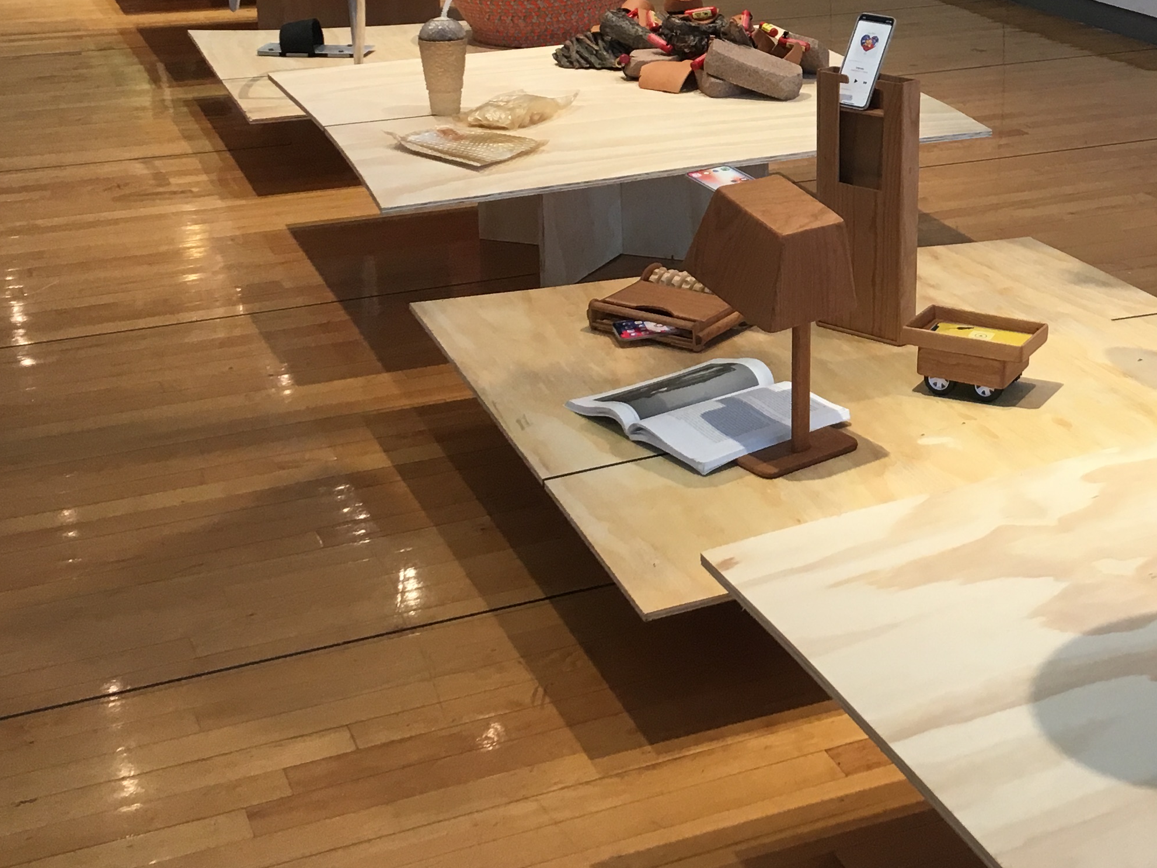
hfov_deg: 31.3
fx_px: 1972
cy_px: 48
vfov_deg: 24.0
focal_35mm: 59
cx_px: 1022
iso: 32
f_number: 2.2
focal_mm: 4.15
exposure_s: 1/30
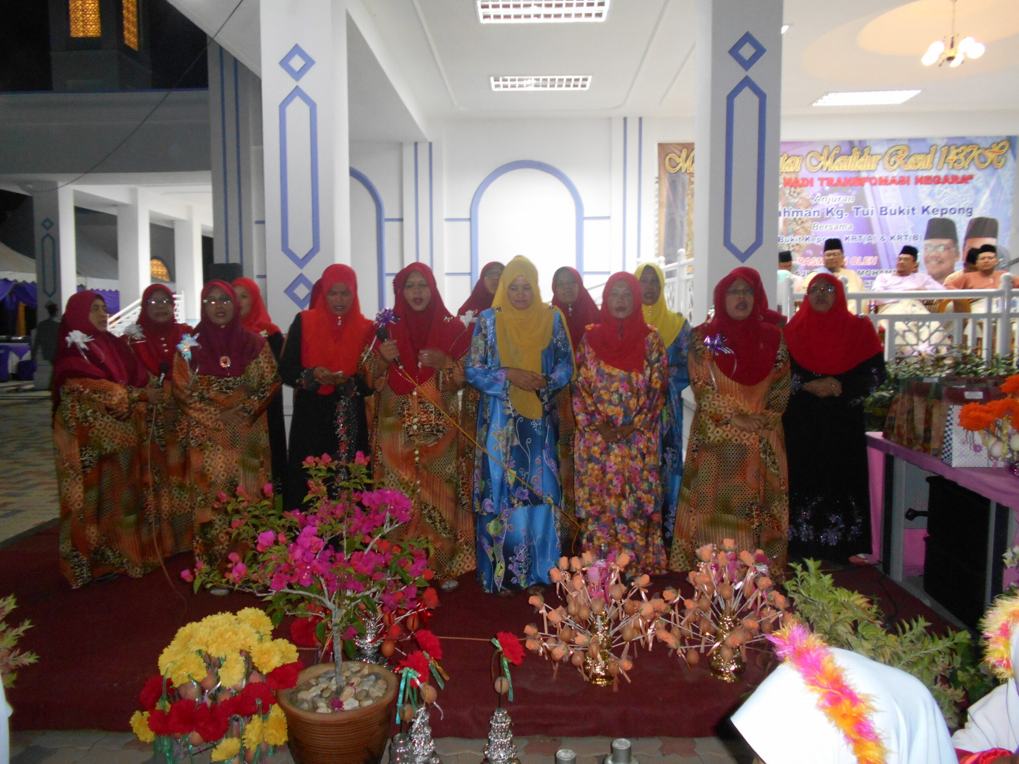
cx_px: 510
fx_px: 765
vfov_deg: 53.1
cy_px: 382
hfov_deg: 67.3
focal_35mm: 26
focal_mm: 4.6
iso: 400
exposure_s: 1/20
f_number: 3.2
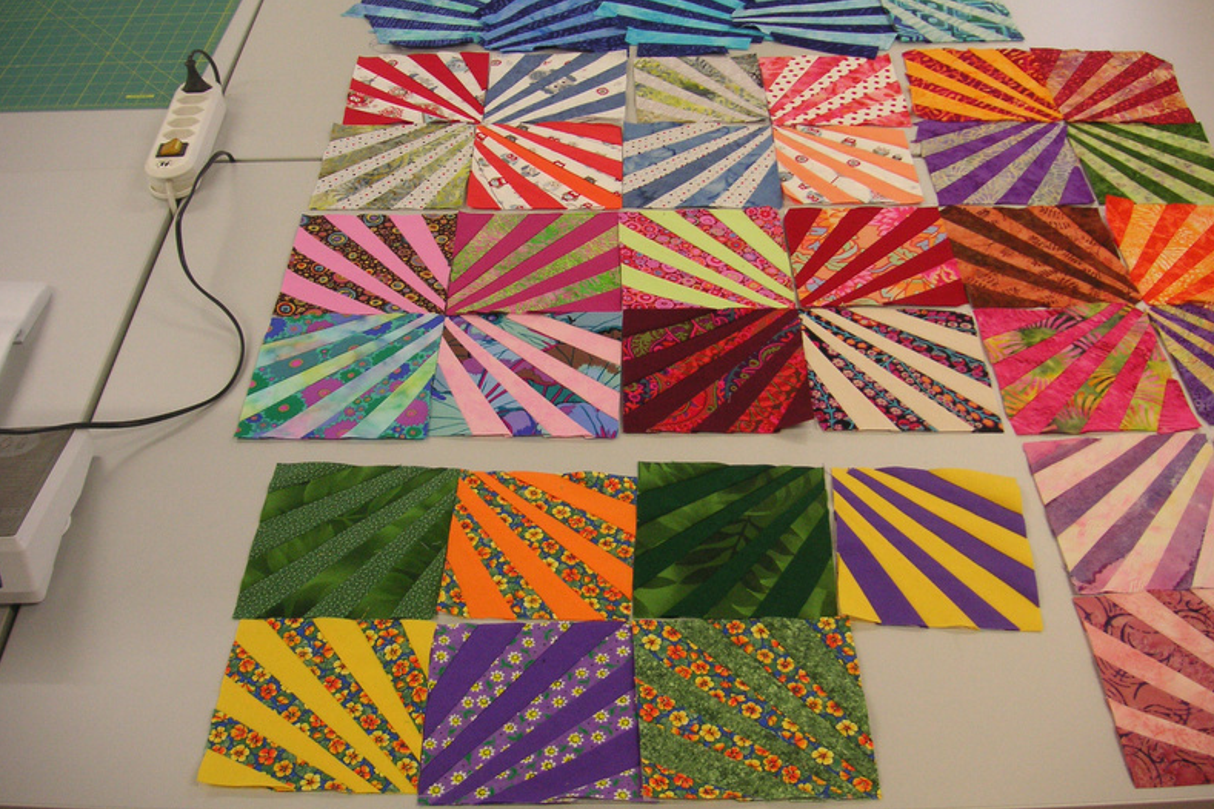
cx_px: 611
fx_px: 1315
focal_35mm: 39
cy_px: 395
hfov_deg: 49.6
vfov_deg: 34.2
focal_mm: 6.1
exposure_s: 1/45
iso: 80
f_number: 2.8
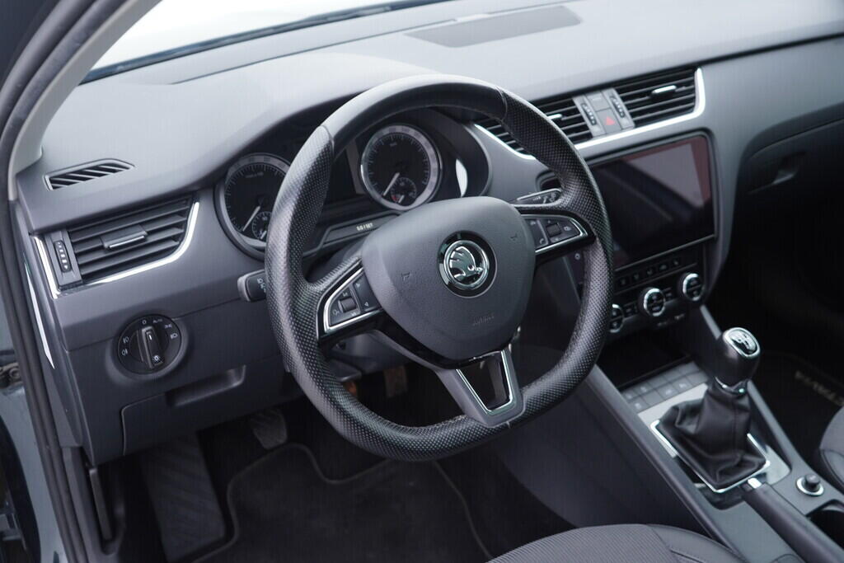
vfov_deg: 36.9
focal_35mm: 36
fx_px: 844
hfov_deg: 53.1
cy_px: 282
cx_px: 422
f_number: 2.8
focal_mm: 24
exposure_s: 1/40
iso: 250
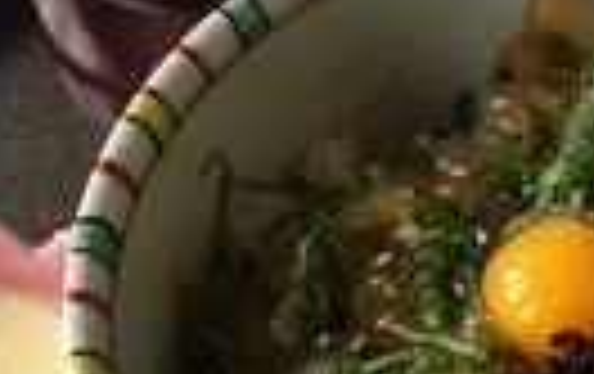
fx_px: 1557
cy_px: 342
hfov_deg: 21.0
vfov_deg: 13.5
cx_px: 558
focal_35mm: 96
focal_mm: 4.12
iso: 64
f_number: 2.2
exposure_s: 1/120
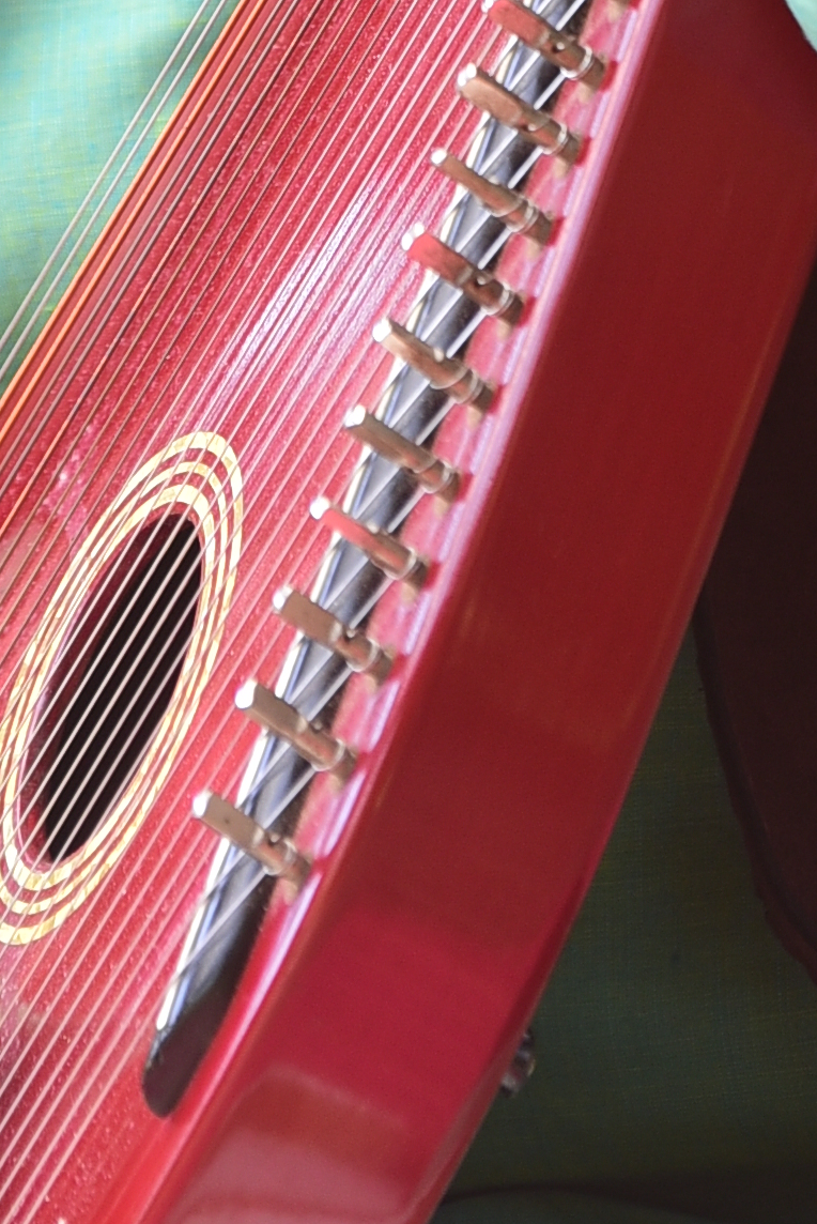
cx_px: 205
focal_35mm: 894
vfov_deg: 2.3
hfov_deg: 1.5
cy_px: -878
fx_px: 30394
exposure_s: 1/160
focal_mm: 170
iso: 200
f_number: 2.8
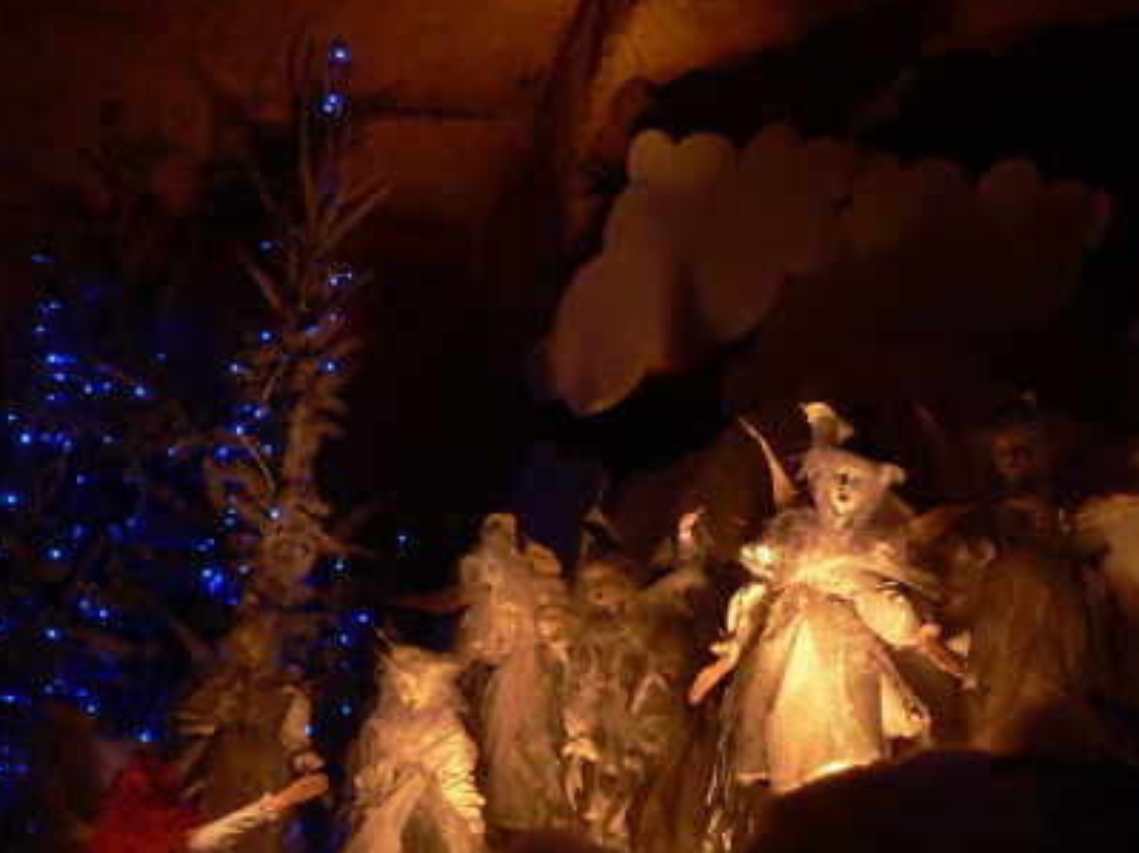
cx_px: 831
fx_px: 2138
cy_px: 622
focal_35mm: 65
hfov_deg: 29.4
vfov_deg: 22.4
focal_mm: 6
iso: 200
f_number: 2.8
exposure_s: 1/60
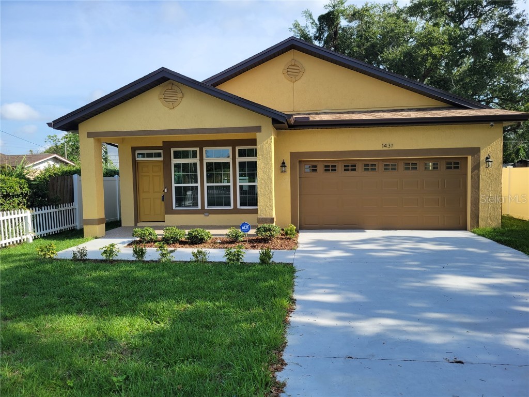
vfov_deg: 53.1
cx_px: 264
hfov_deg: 67.3
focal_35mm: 26
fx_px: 397
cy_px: 198
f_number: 1.8
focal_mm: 5.4
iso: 40
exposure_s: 1/1433
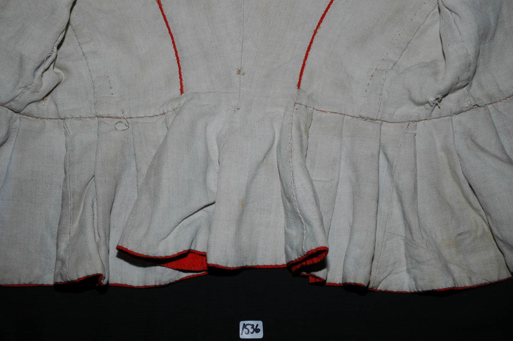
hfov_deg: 37.9
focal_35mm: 52
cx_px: 256
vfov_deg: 25.7
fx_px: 747
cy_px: 170
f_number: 11
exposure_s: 1/60
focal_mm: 35
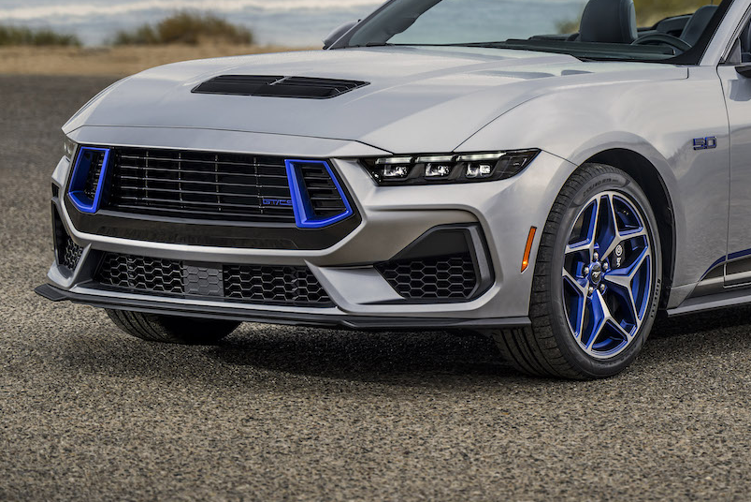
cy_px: 89
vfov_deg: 8.1
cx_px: 556
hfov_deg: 12.1
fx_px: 3527
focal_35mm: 169
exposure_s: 1/200
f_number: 2.8
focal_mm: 97
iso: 100
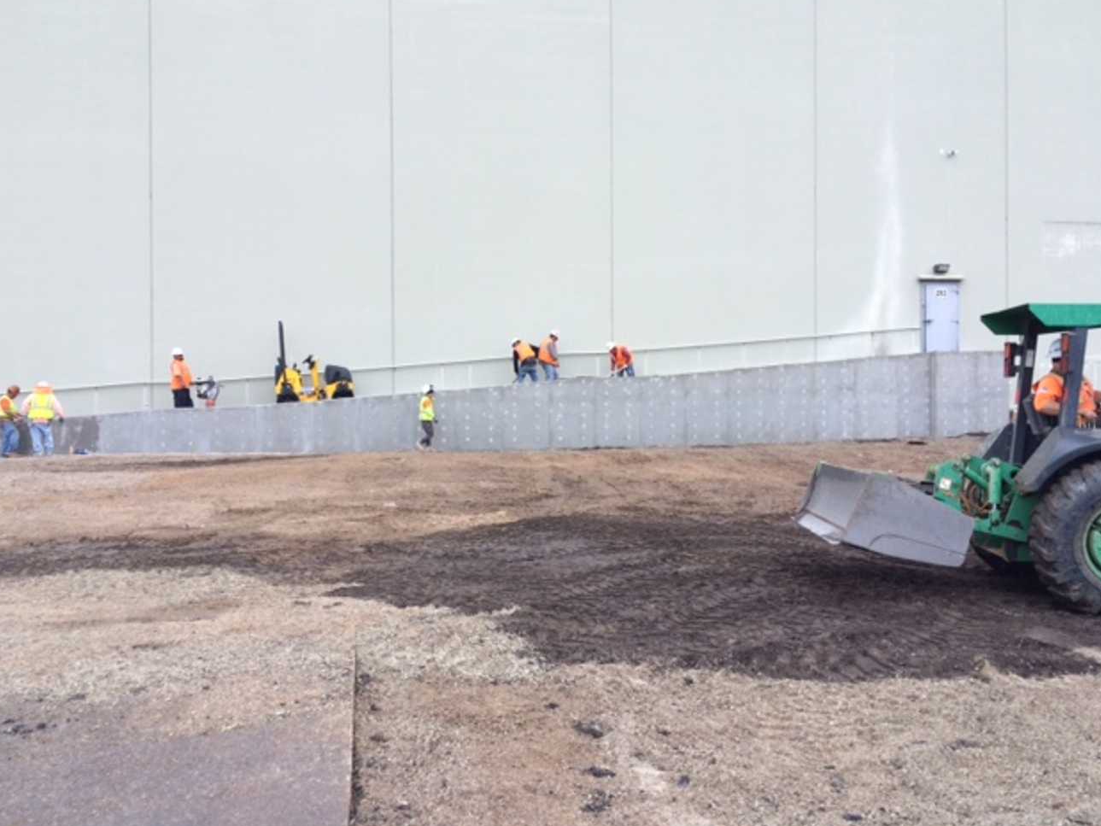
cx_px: 556
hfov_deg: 60.0
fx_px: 954
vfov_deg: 46.8
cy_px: 404
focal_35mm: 30
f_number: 2.2
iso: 32
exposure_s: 1/342
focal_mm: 4.15
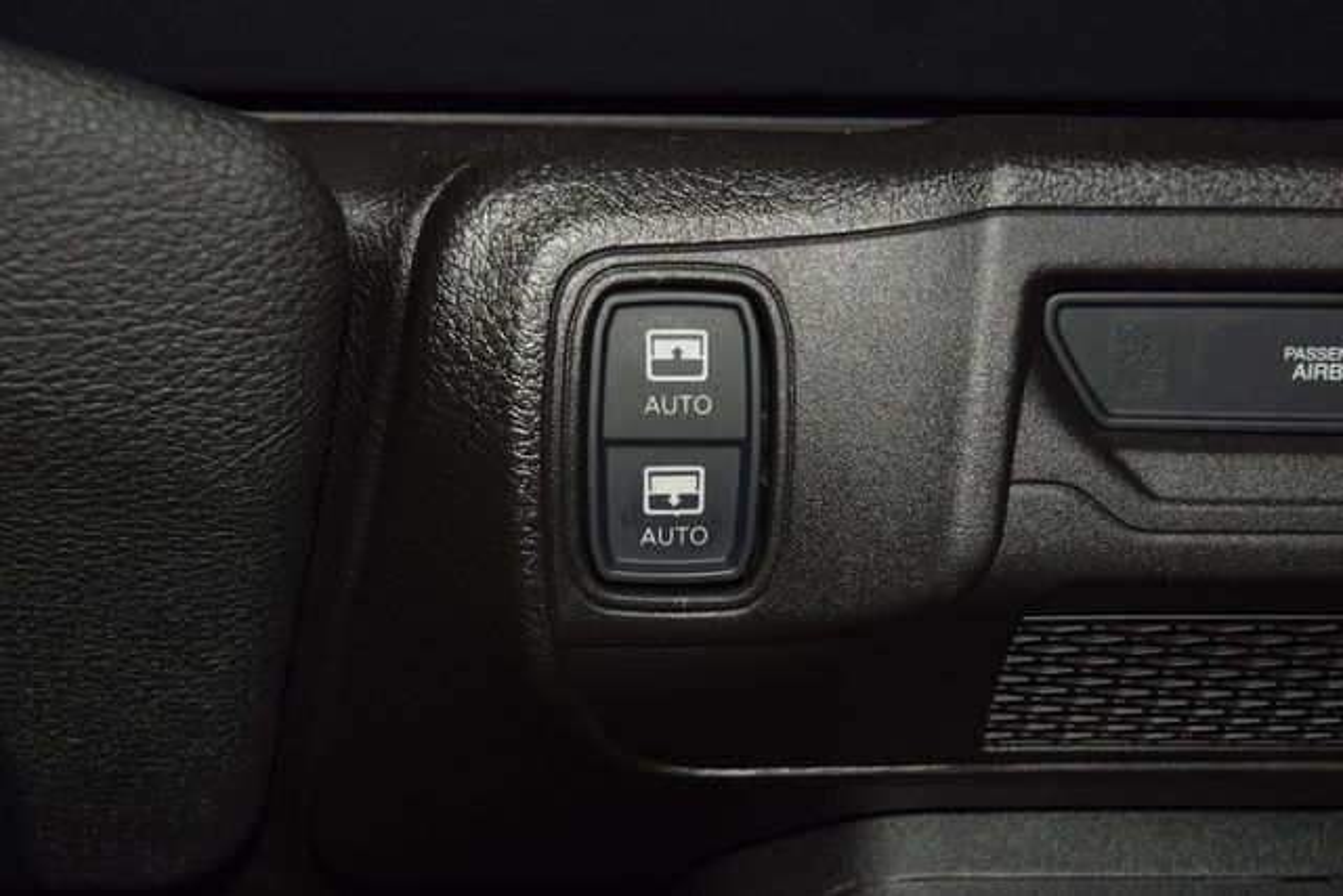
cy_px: 448
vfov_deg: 13.0
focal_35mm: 105
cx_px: 672
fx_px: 3918
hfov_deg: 19.5
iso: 100
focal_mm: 70
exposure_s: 1/125
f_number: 8
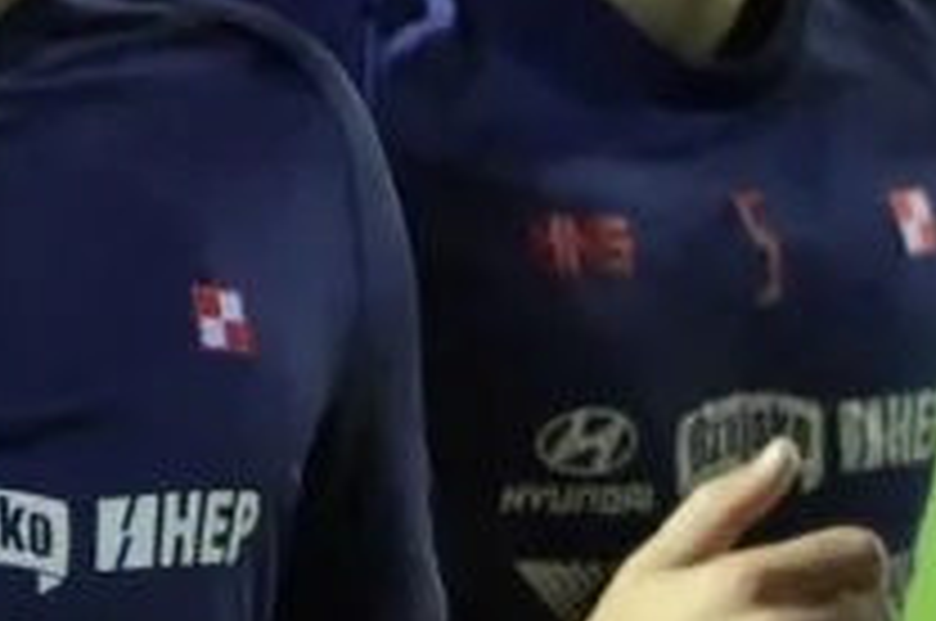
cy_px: 704
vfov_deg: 0.6
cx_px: -1114
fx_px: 62303
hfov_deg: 0.9
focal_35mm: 2400
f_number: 2.8
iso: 5000
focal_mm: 400
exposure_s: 1/1250
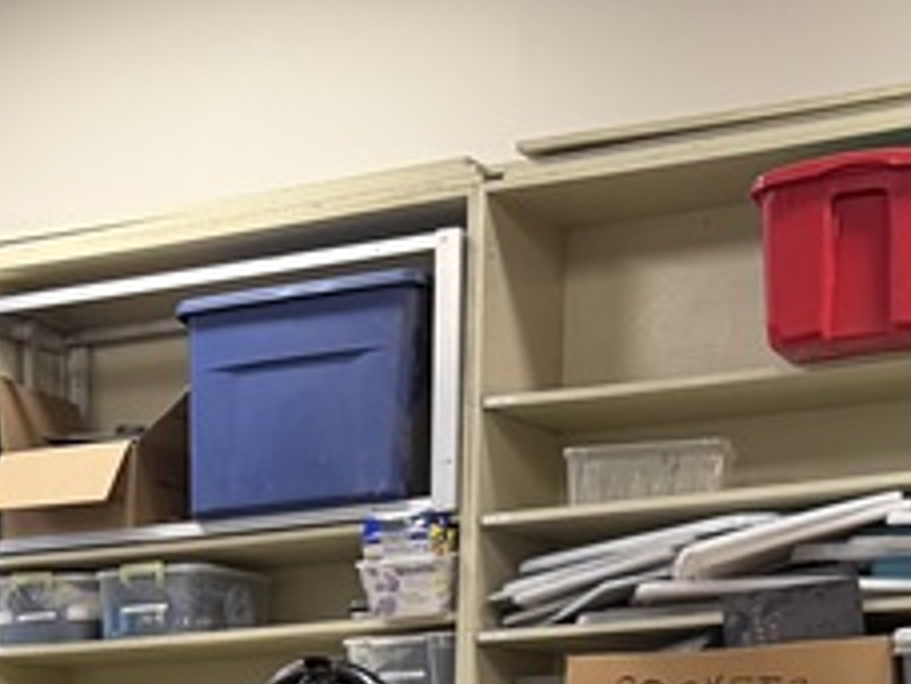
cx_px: 16
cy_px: 1392
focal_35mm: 108
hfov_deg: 17.8
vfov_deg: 12.1
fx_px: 2842
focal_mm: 6.76
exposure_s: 1/120
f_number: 1.78
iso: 200
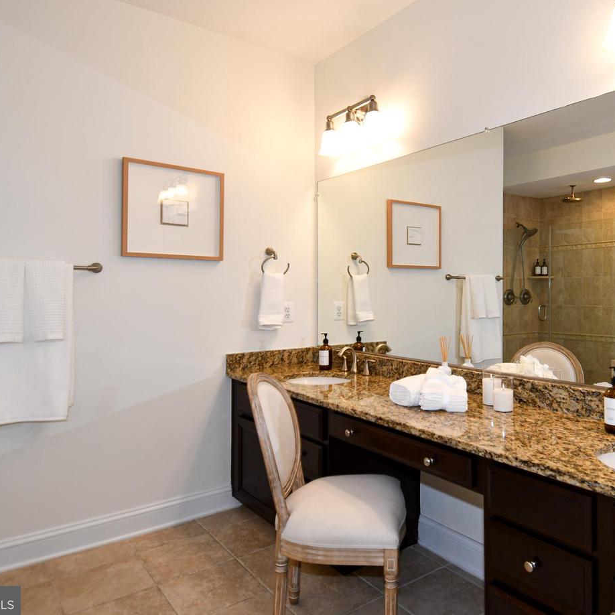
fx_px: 482
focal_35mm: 24
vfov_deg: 65.0
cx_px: 399
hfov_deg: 63.7
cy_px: 299
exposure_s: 1/60
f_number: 4
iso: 250
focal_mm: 12
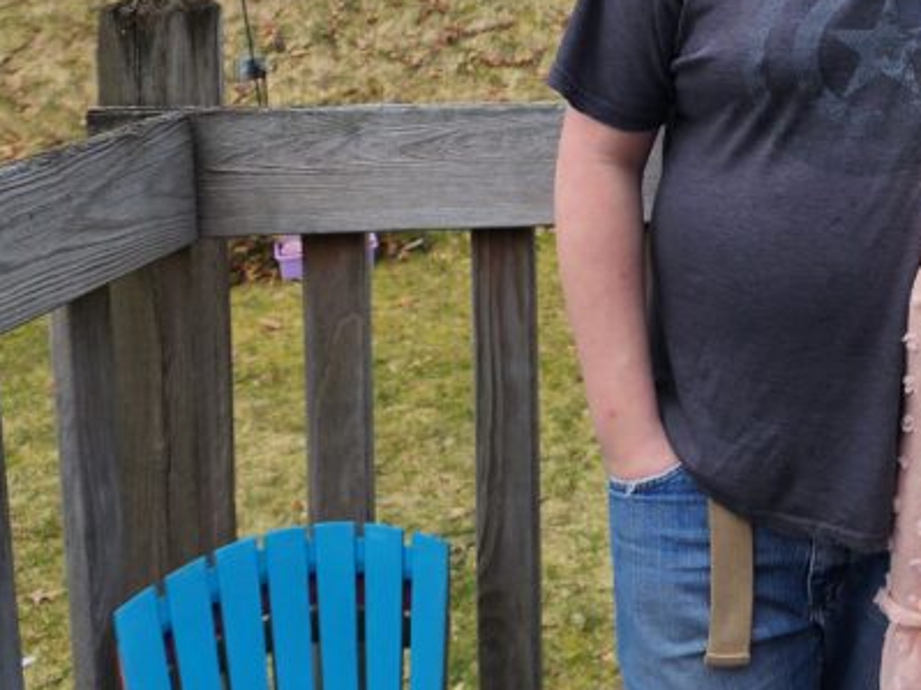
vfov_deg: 23.6
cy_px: -25
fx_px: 1569
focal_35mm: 59
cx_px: 1029
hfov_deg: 29.3
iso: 12
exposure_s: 1/526
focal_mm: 6.4
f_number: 1.8
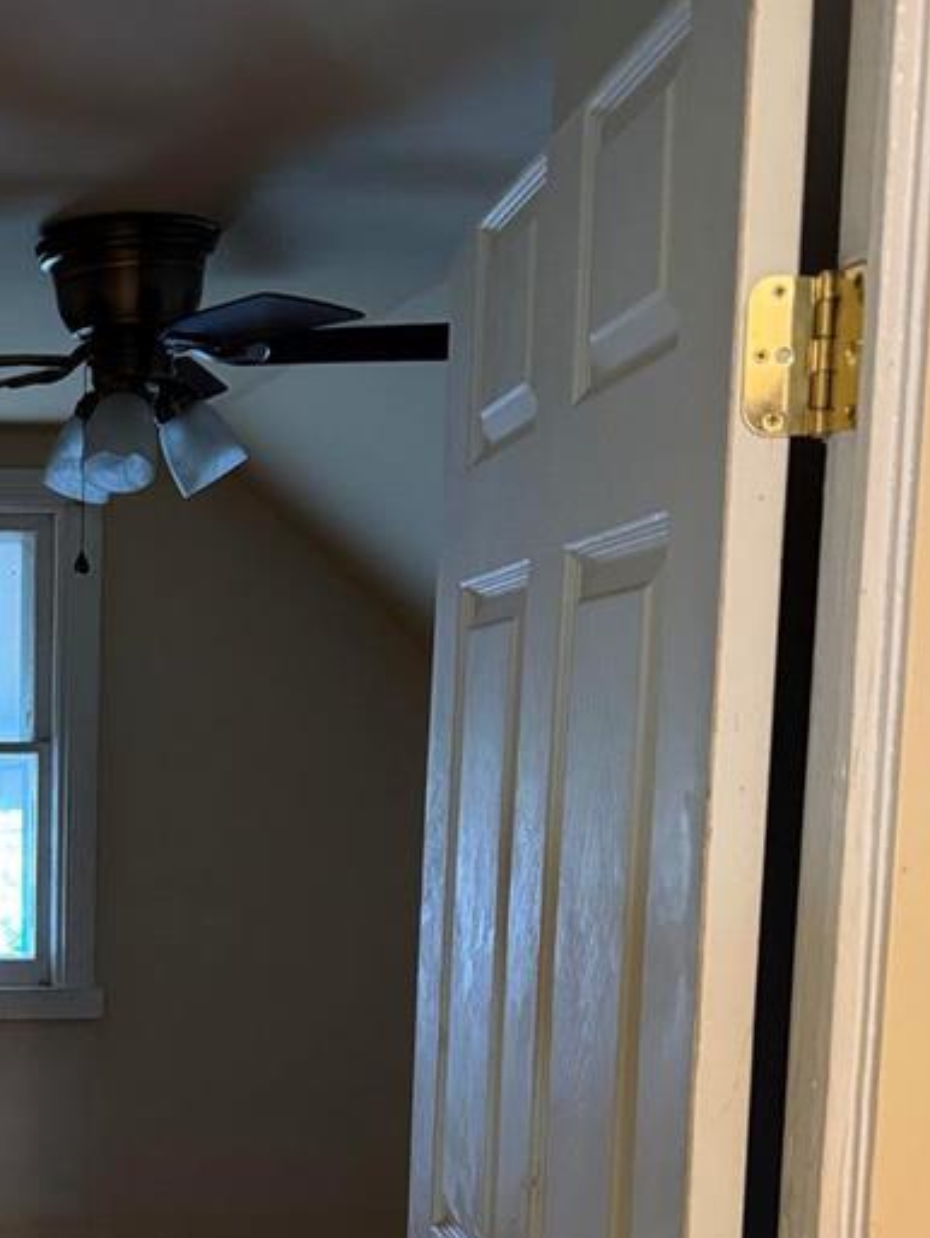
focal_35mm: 56
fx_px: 2004
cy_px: 1002
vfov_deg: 33.3
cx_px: -34
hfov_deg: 24.7
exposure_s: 1/60
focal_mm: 6.76
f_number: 1.78
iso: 640
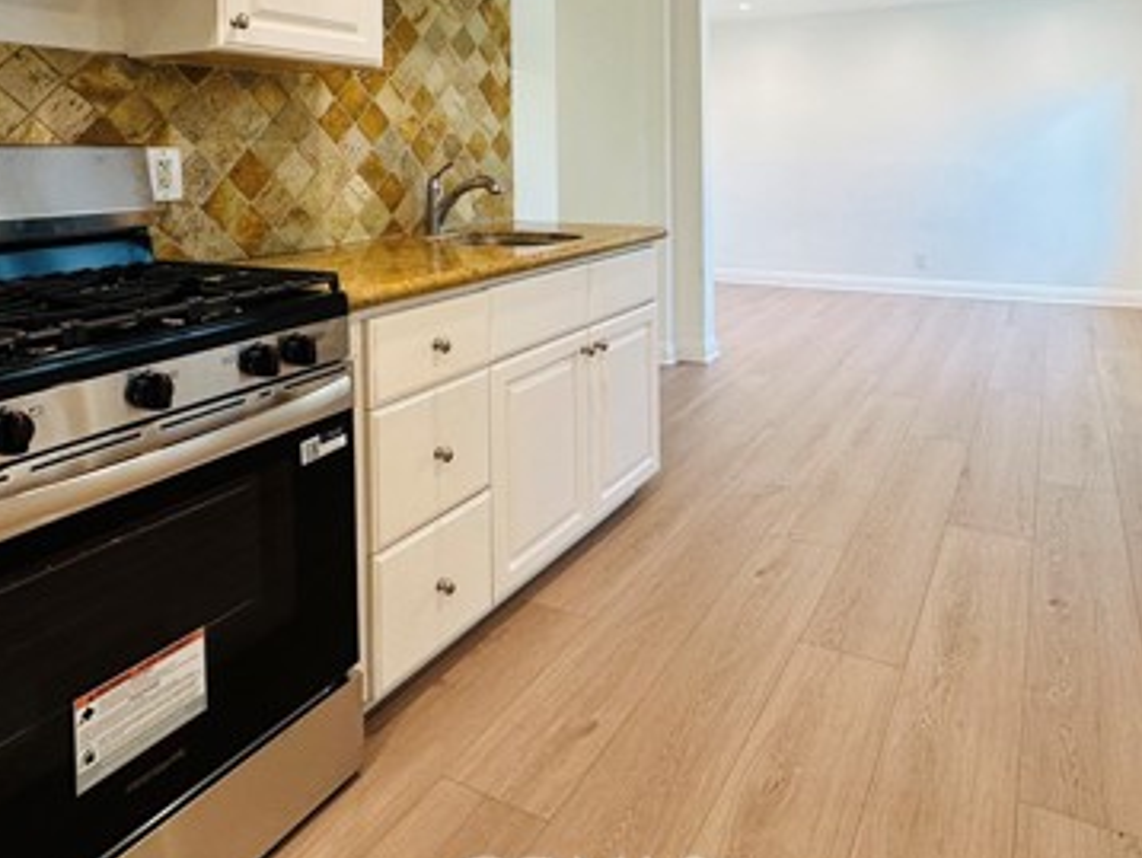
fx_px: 825
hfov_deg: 69.1
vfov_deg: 51.4
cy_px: 166
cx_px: 638
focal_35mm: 25
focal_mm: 2.22
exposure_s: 1/120
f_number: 2.2
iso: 100
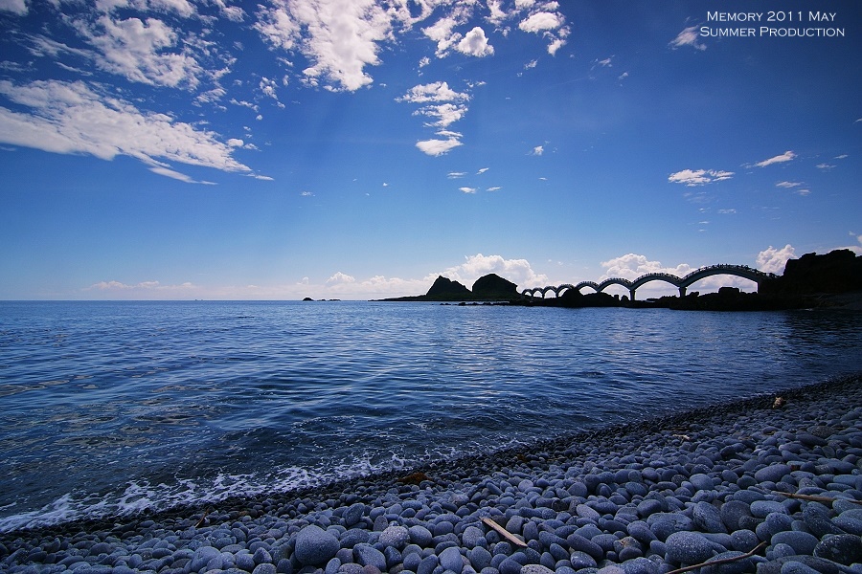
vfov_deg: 72.1
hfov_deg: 95.0
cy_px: 287
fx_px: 395
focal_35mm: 16
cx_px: 431
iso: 100
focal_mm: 11
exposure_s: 1/40
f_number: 13
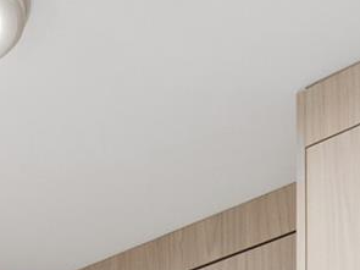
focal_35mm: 120
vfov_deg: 10.3
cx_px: -61
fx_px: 1247
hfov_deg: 15.8
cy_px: 699
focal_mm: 12
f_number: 9
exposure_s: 1/2
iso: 400
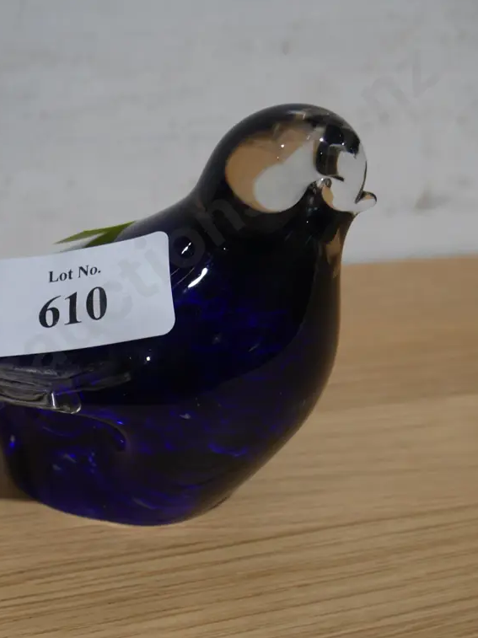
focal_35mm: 65
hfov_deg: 22.2
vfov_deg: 29.8
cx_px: 83
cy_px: 322
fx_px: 1198
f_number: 5.2
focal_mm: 24
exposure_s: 1/60
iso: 320
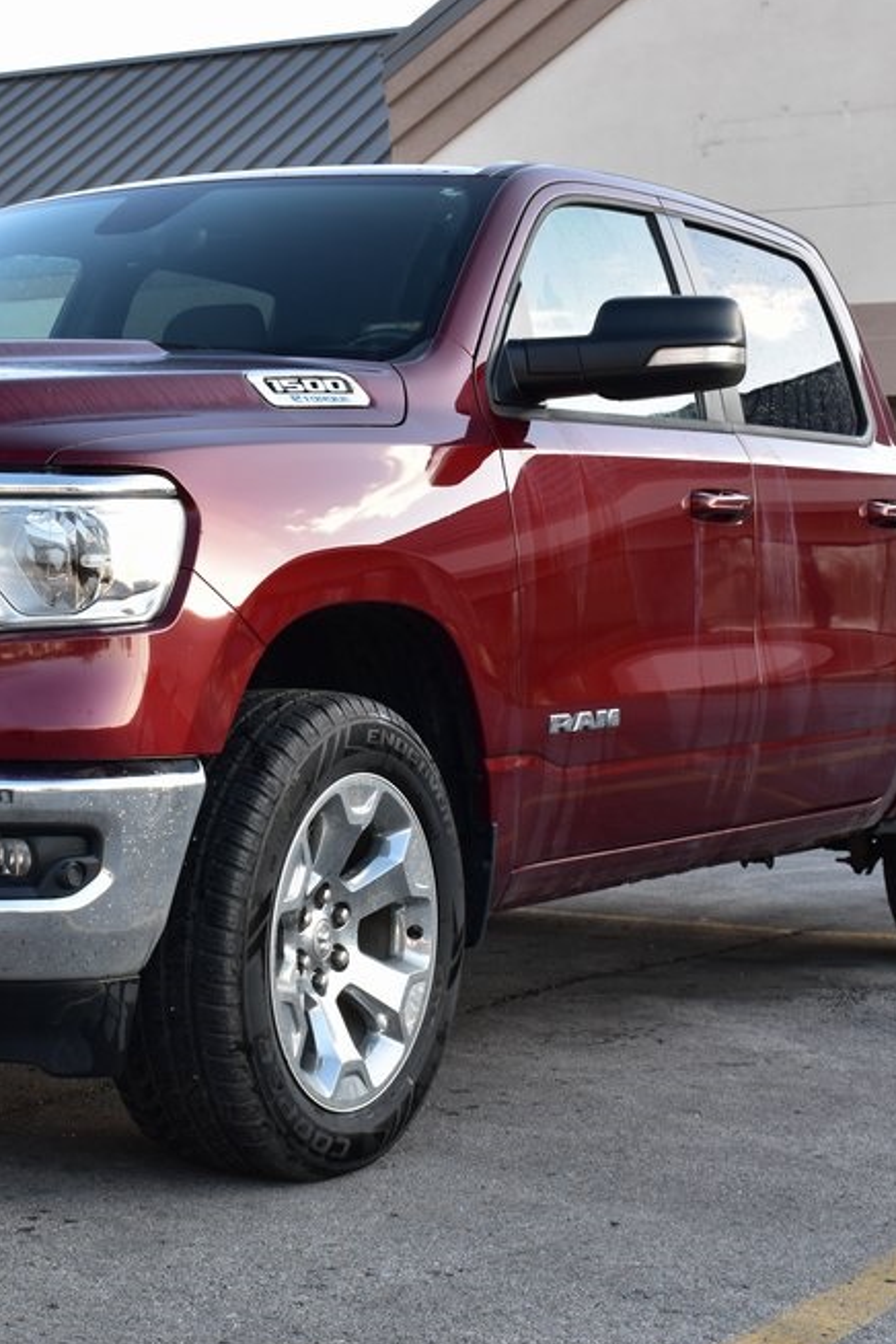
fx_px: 2717
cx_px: 193
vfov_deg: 27.8
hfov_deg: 18.6
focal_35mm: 73
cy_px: 687
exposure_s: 1/80
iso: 400
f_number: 8
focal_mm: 31
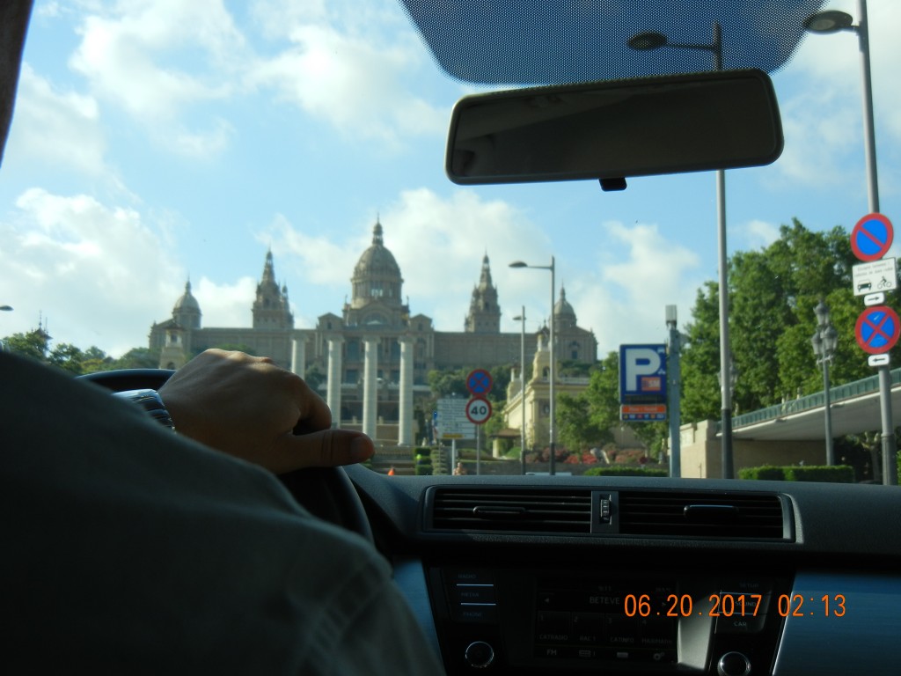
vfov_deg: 32.2
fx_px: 1171
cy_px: 338
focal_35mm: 45
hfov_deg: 42.1
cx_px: 450
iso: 160
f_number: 3.8
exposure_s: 1/817
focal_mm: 8.1
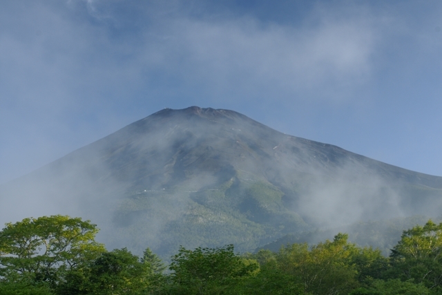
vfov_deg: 22.6
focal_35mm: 60
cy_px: 148
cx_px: 221
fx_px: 737
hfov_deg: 33.4
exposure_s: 1/20
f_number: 11
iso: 100
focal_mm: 40
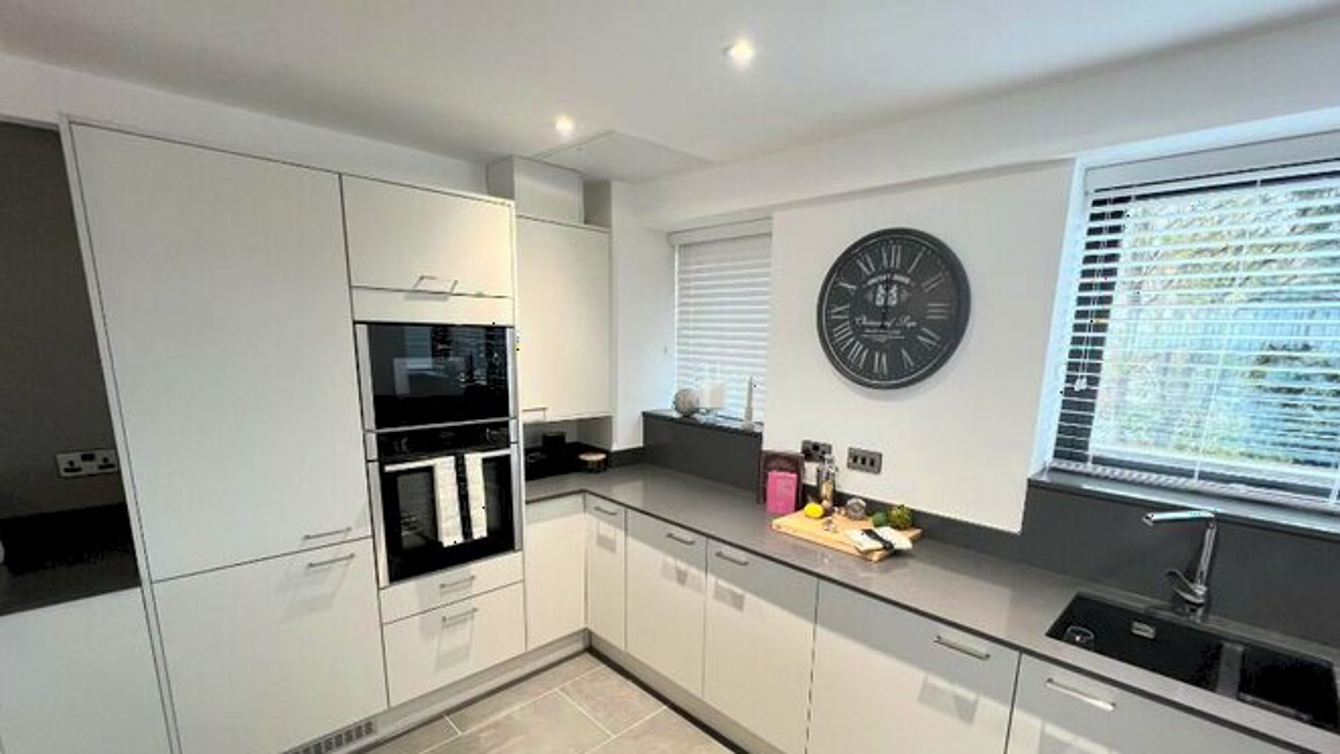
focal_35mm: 15
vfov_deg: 69.8
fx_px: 533
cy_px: 453
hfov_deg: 102.9
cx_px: 697
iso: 250
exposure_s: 1/50
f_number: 1.8
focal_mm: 1.57
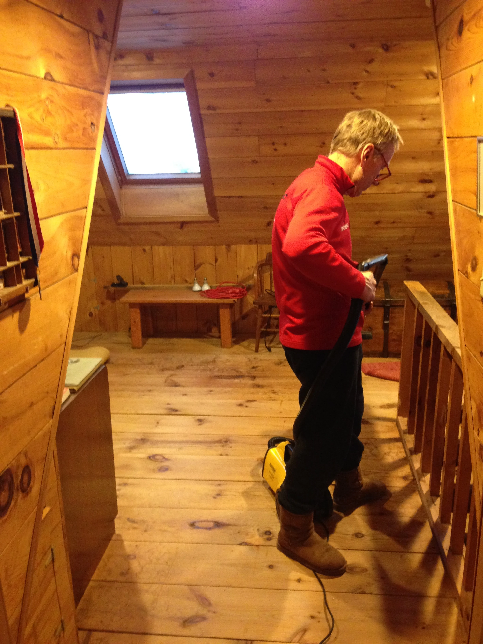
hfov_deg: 42.9
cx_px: 242
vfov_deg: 55.4
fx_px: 614
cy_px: 322
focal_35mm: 33
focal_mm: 4.12
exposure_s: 1/17
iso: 400
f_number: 2.4
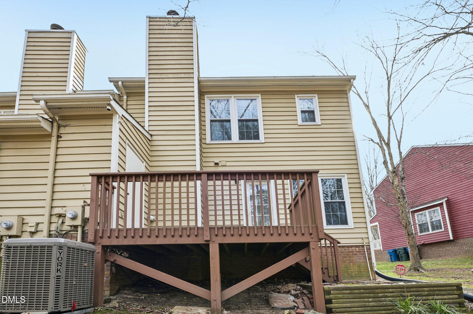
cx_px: 236
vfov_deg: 70.3
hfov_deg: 93.3
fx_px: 223
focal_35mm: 17
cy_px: 157
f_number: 9
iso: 200
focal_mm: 17
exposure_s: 1/80
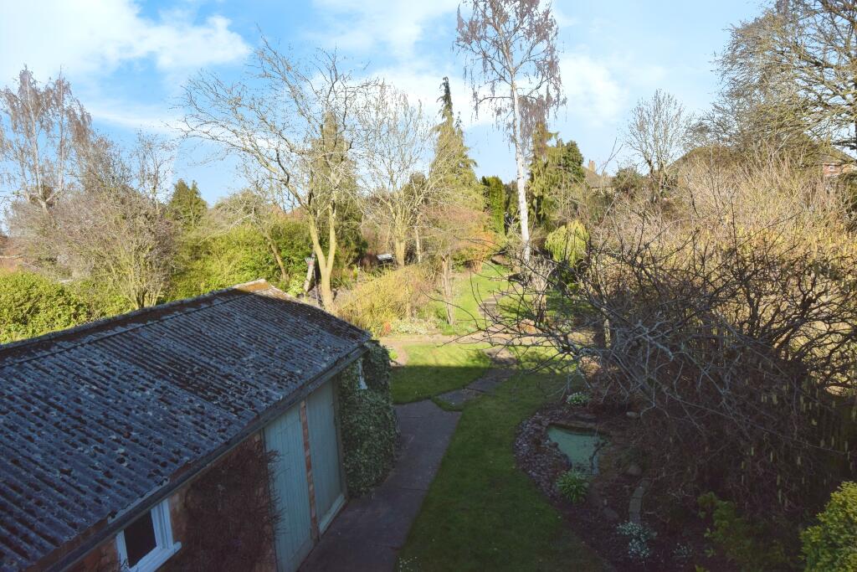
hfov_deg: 85.4
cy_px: 286
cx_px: 428
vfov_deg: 63.2
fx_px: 464
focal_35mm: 20
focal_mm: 13
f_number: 13
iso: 1000
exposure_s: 1/640
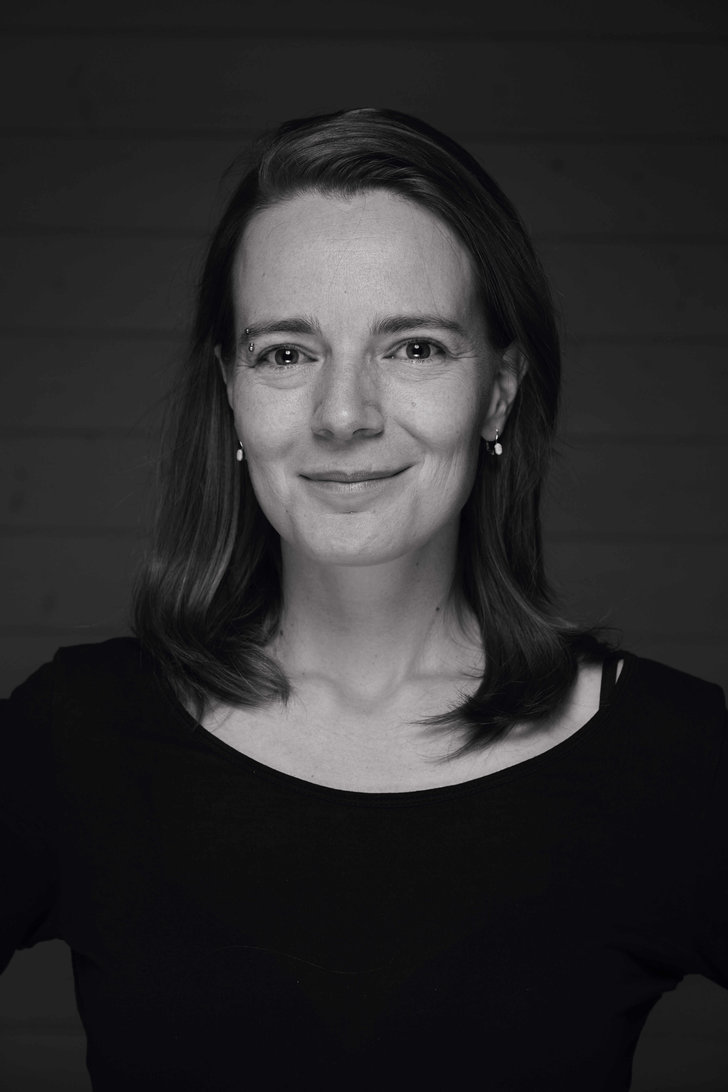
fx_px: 2578
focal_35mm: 85
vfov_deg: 23.9
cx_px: 364
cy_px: 546
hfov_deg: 16.1
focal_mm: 85
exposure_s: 1/125
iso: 200
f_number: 8
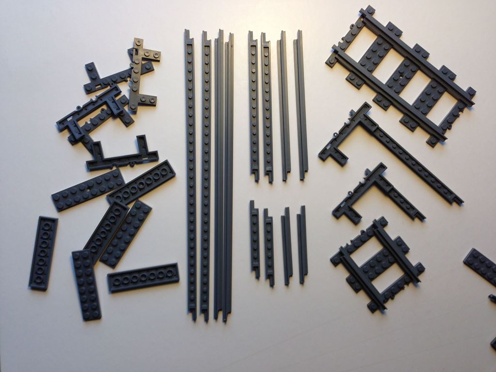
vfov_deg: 42.9
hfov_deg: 55.4
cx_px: 248
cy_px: 186
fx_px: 473
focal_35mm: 33
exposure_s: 1/60
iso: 50
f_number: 2.4
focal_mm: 4.12
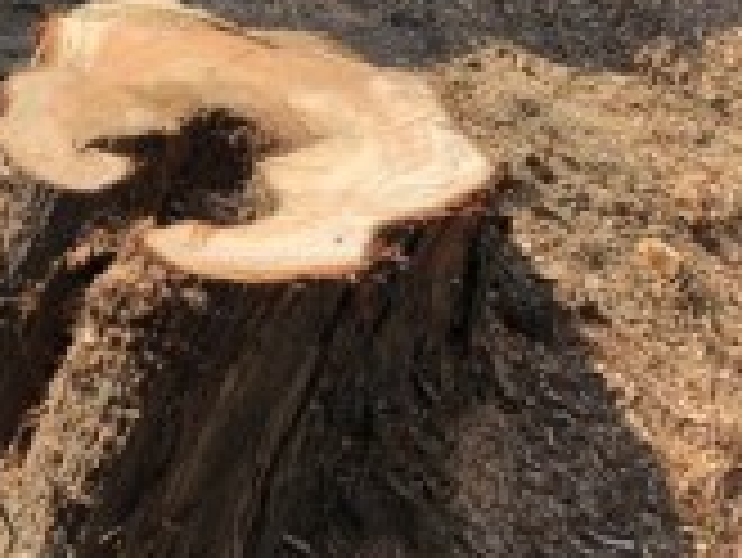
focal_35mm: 73
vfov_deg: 20.2
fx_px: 1566
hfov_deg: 26.5
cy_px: 218
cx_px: 229
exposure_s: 1/738
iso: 20
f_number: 1.8
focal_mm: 3.99
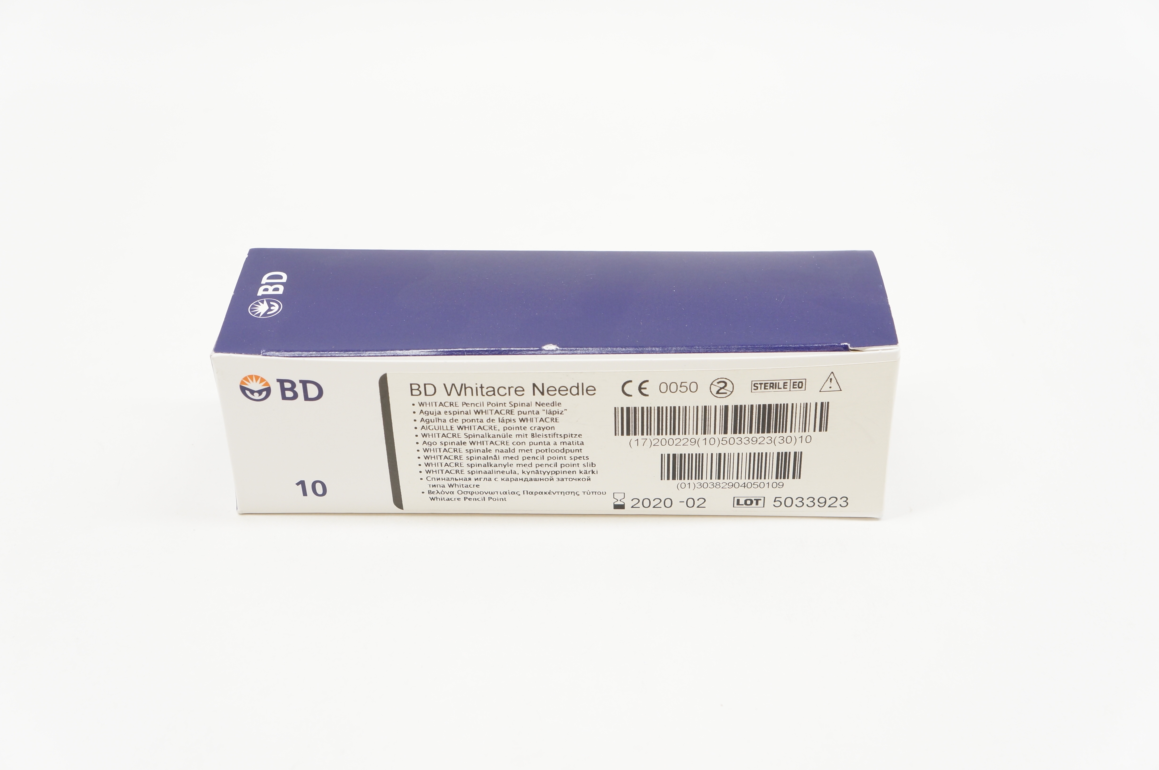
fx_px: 1544
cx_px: 580
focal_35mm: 48
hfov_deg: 41.2
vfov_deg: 28.0
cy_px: 385
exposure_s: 1/40
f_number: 6.3
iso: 400
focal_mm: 32
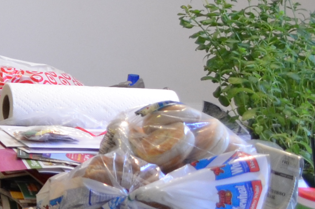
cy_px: -7
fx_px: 1292
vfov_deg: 9.2
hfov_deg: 11.0
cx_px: -512
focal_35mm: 148
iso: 640
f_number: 4
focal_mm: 18
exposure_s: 1/60
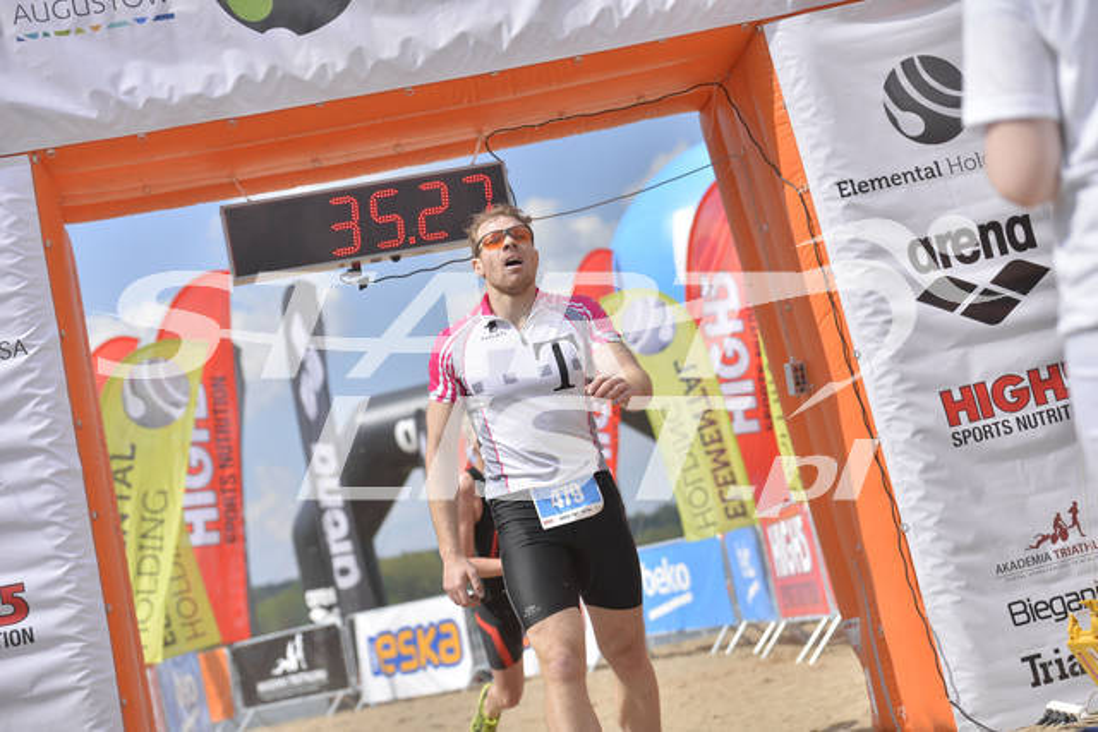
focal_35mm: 82
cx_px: 549
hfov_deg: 24.8
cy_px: 366
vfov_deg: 16.7
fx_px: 2501
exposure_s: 1/4000
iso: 200
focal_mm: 82
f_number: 4
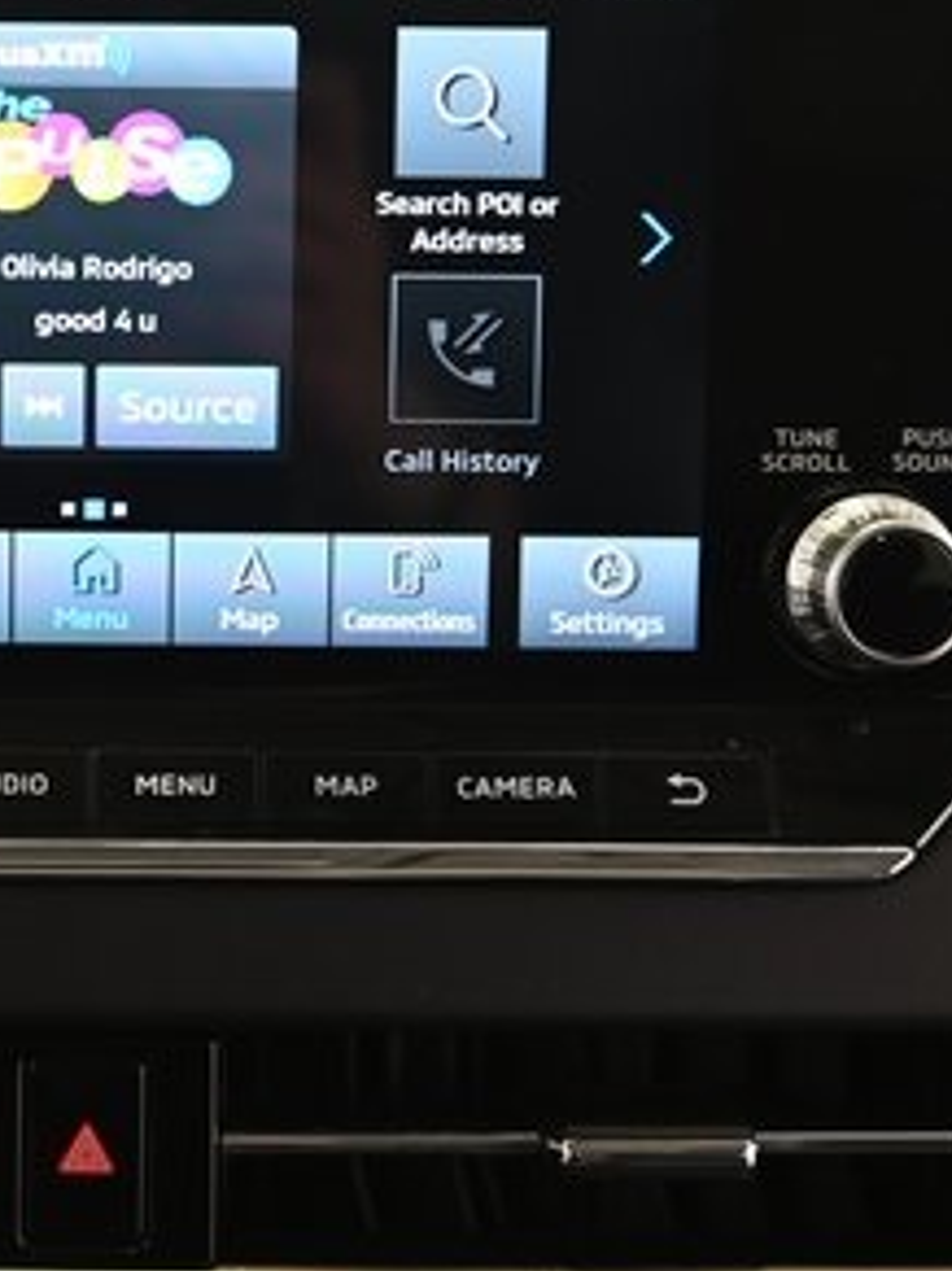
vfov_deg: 26.3
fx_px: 2715
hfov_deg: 19.5
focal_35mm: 74
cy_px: 476
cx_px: 70
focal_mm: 35
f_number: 4
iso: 1250
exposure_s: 1/30
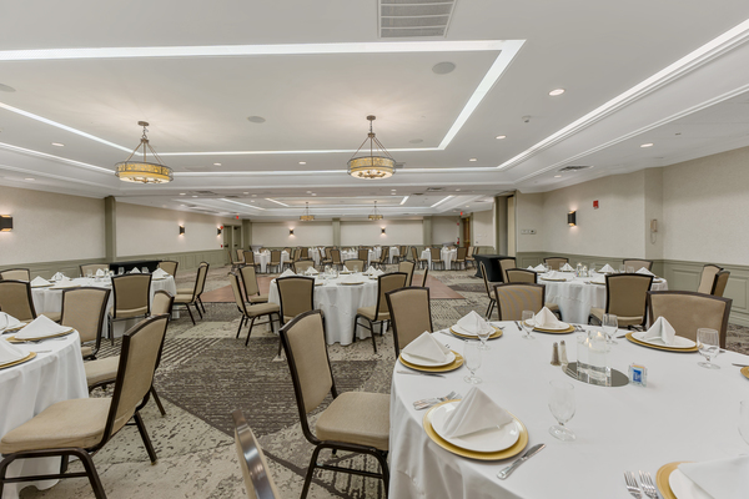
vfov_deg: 76.6
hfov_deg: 99.6
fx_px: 316
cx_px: 374
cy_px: 250
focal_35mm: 15
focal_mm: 15.2
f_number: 4
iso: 100
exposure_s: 1/6
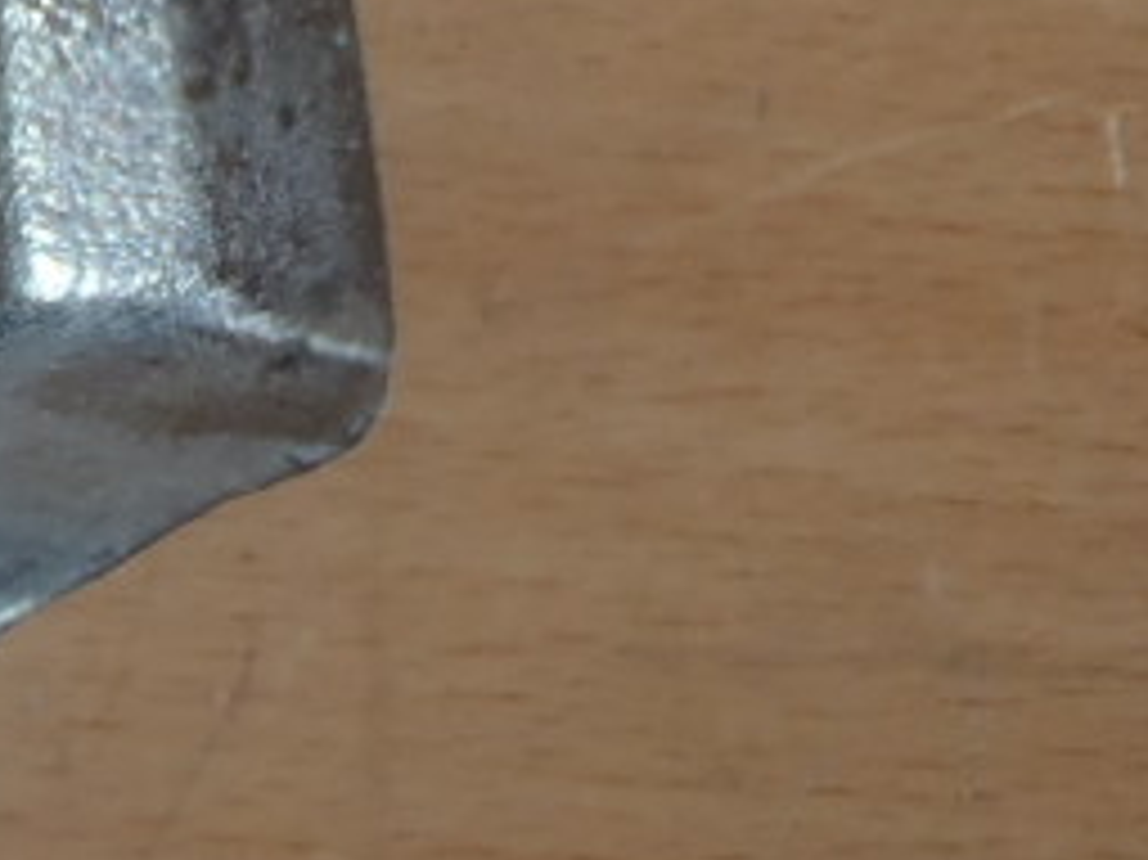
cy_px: -635
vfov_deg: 7.6
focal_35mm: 191
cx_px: -1679
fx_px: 6331
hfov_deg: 9.2
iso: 100
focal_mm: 6.83
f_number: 4.6
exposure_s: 1/40
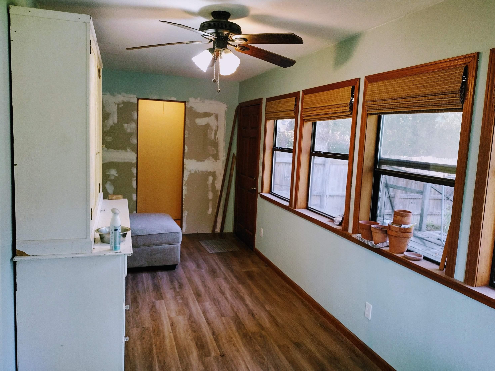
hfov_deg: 63.4
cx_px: 253
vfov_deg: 49.7
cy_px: 181
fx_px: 400
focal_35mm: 28
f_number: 1.7
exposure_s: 1/40
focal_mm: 4.71
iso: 253
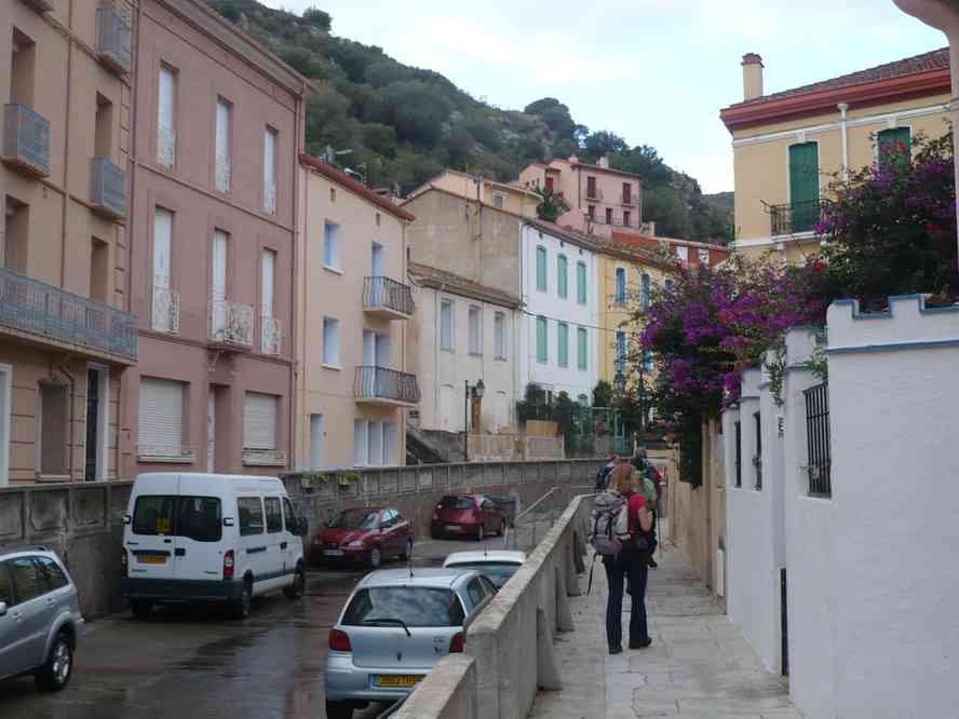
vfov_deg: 30.9
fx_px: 1302
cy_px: 360
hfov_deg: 40.4
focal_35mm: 47
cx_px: 480
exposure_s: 1/200
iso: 100
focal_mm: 5.8
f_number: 2.8
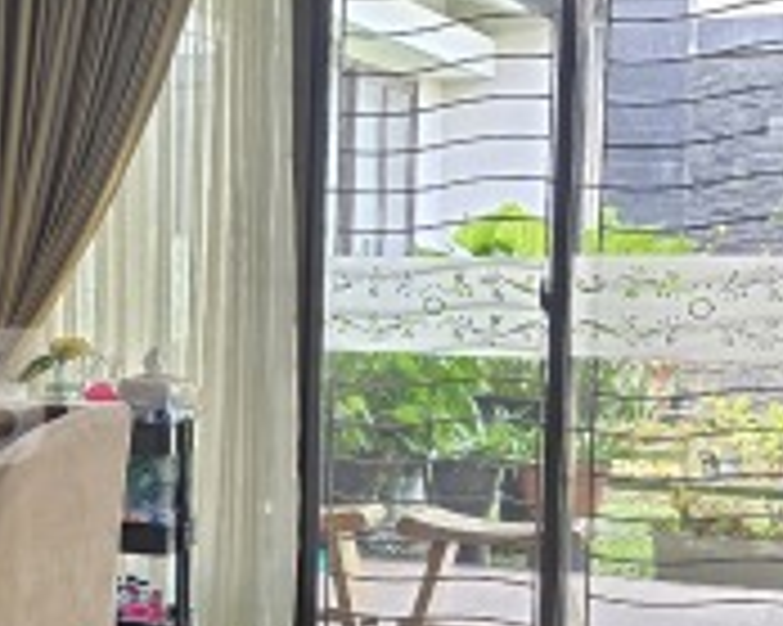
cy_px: 396
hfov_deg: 19.8
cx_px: -497
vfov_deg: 19.4
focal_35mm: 79
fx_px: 1830
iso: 160
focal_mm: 6.3
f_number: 1.7
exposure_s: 1/53.2
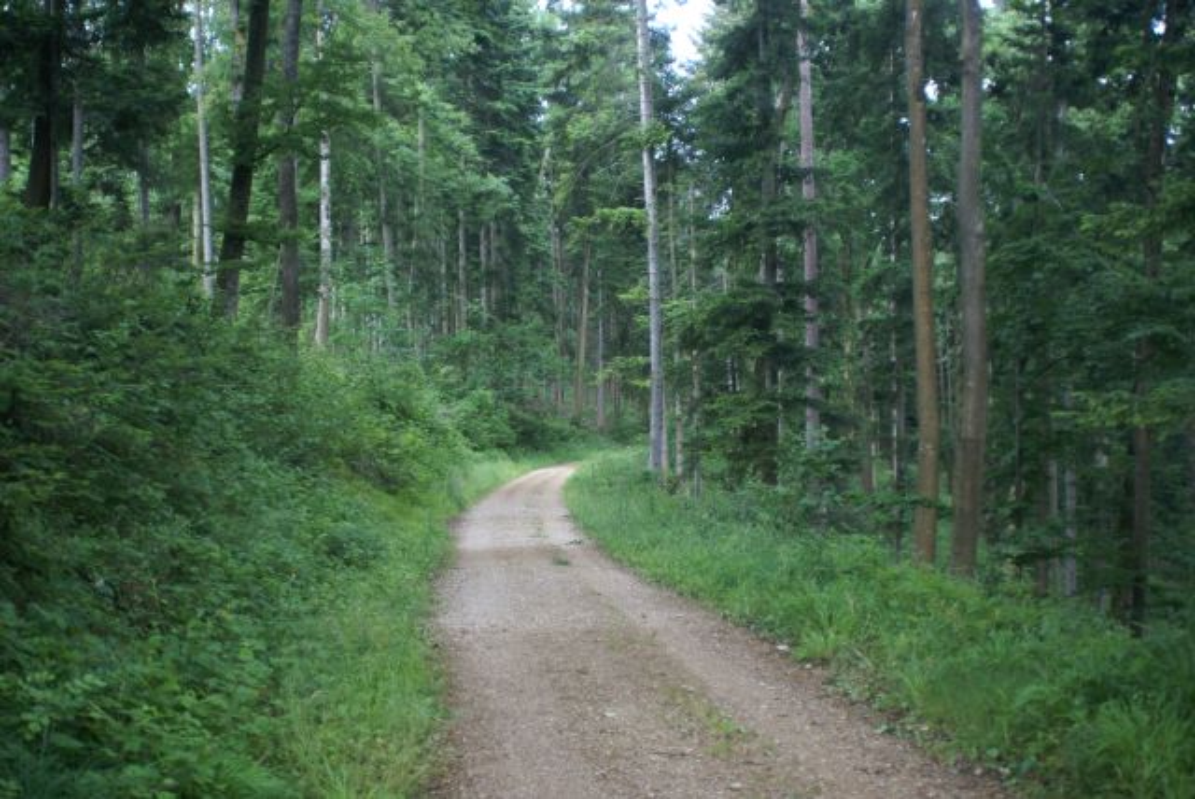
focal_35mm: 42
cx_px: 598
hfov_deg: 46.4
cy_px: 400
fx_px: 1395
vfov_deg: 32.0
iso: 100
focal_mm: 28
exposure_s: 1/50
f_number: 3.5
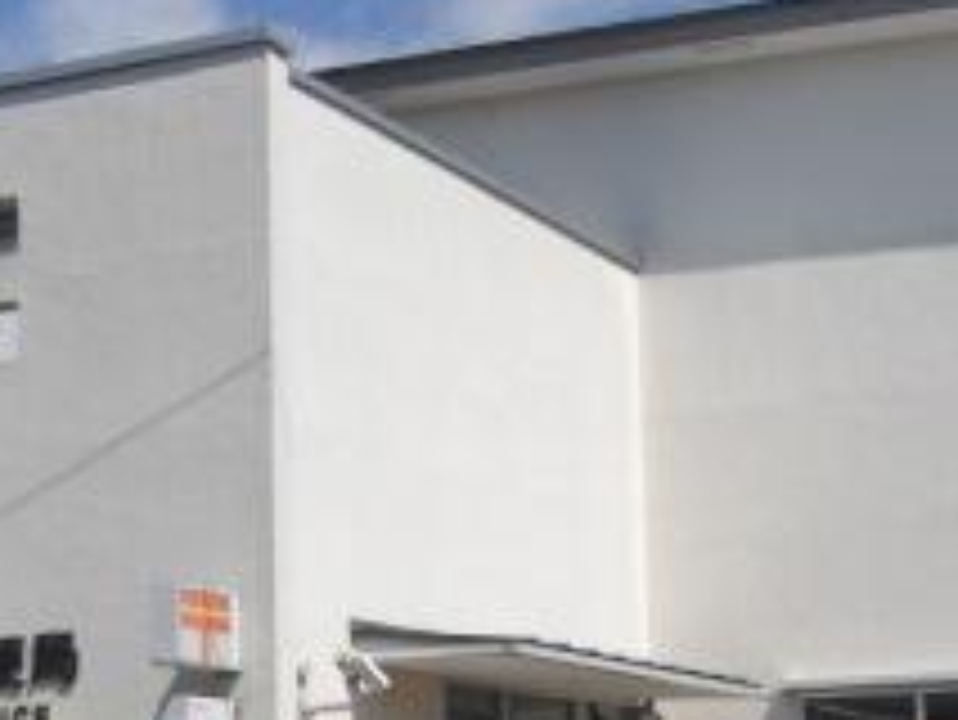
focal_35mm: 80
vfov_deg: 18.1
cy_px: 675
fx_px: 2215
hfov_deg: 24.4
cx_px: 531
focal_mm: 7.9
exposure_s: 1/250
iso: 80
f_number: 8
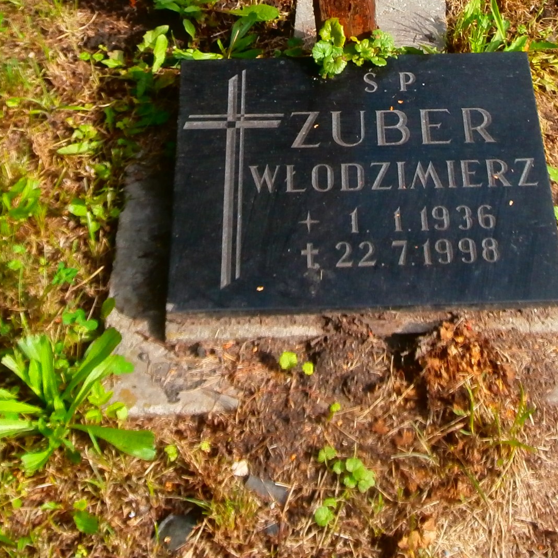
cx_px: 339
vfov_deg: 22.3
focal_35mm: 74
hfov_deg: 23.3
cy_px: -19
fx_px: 1350
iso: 100
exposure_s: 1/500
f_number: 3.5
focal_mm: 5.36
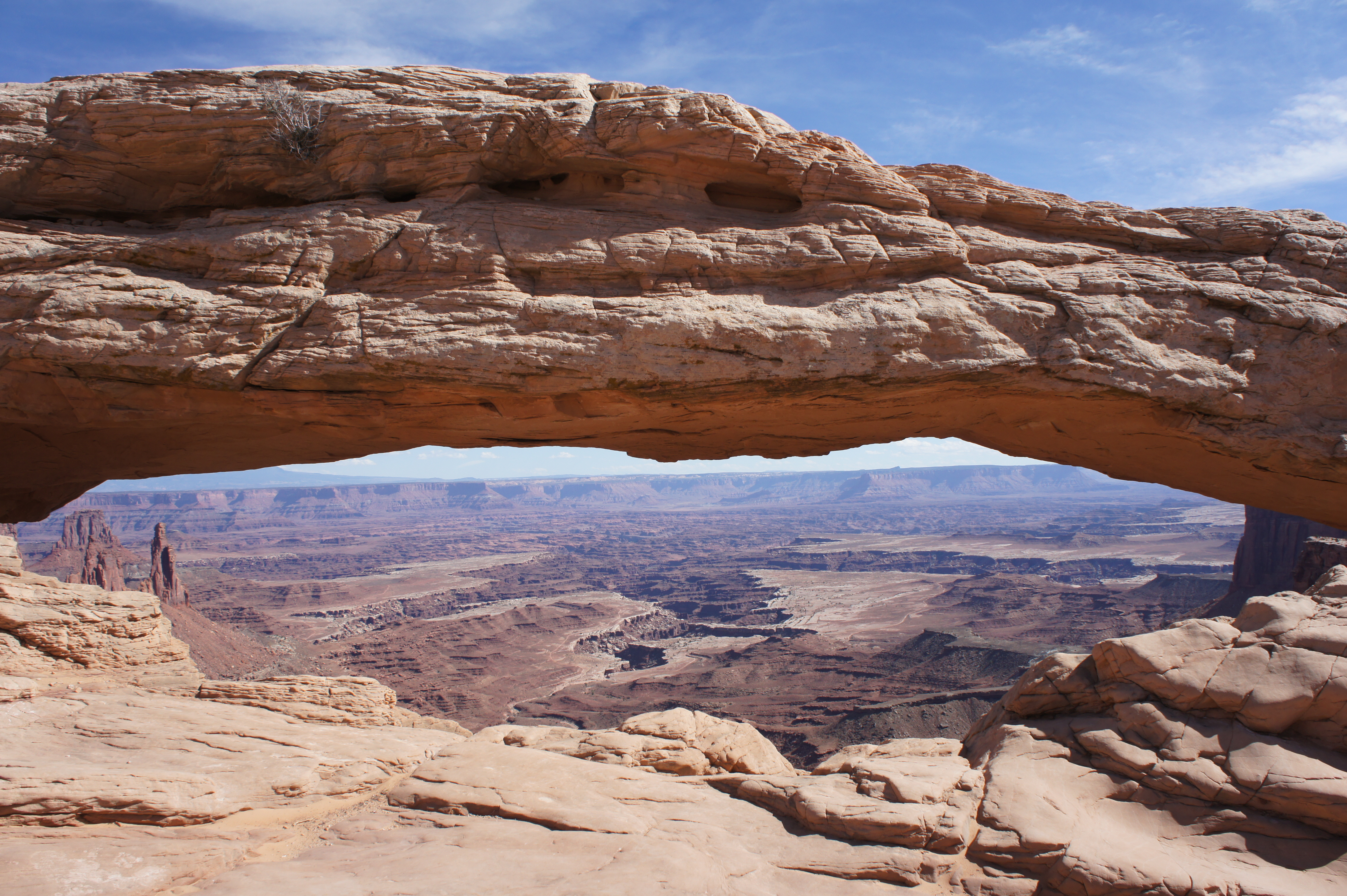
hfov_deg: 67.4
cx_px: 674
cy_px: 448
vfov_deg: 47.9
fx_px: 1010
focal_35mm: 27
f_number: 7.1
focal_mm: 18
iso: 200
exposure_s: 1/500
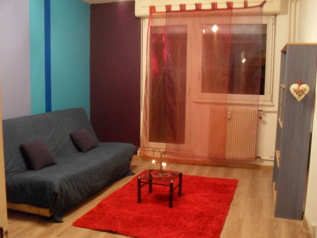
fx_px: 321
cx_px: 158
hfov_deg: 52.6
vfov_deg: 40.7
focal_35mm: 35
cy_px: 119
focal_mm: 6.3
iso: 400
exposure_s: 1/8
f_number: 3.2
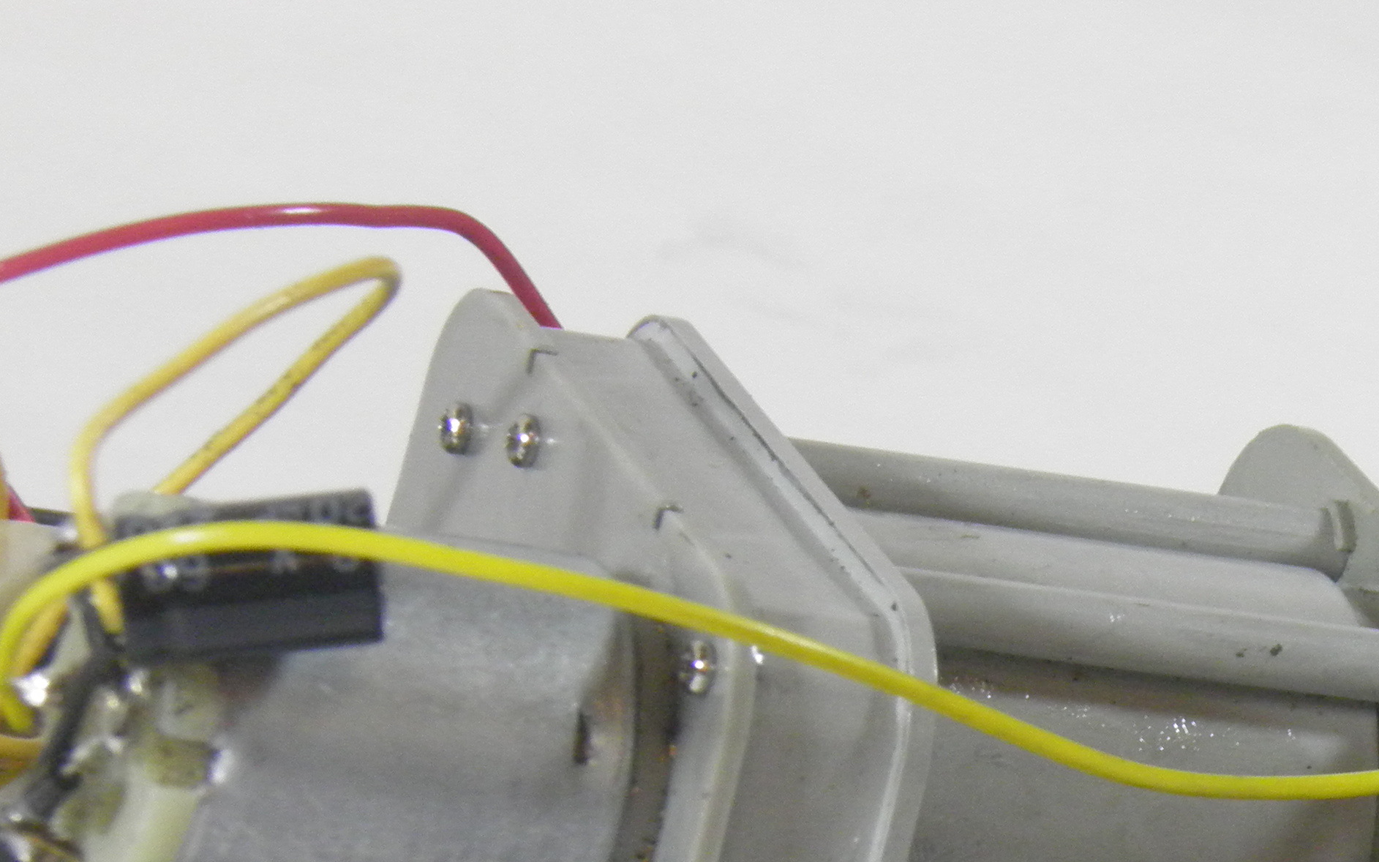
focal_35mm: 340
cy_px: 992
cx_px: 1387
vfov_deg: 3.9
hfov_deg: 6.2
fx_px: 12778
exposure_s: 1/60
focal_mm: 25.4
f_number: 4
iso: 200
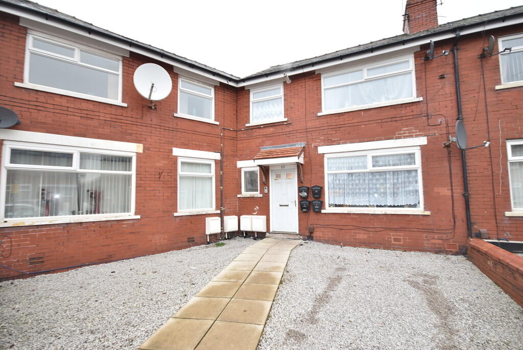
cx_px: 262
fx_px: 251
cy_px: 175
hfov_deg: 92.4
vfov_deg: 69.7
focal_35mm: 17
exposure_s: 1/25
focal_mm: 11.5
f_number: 4.2
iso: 100
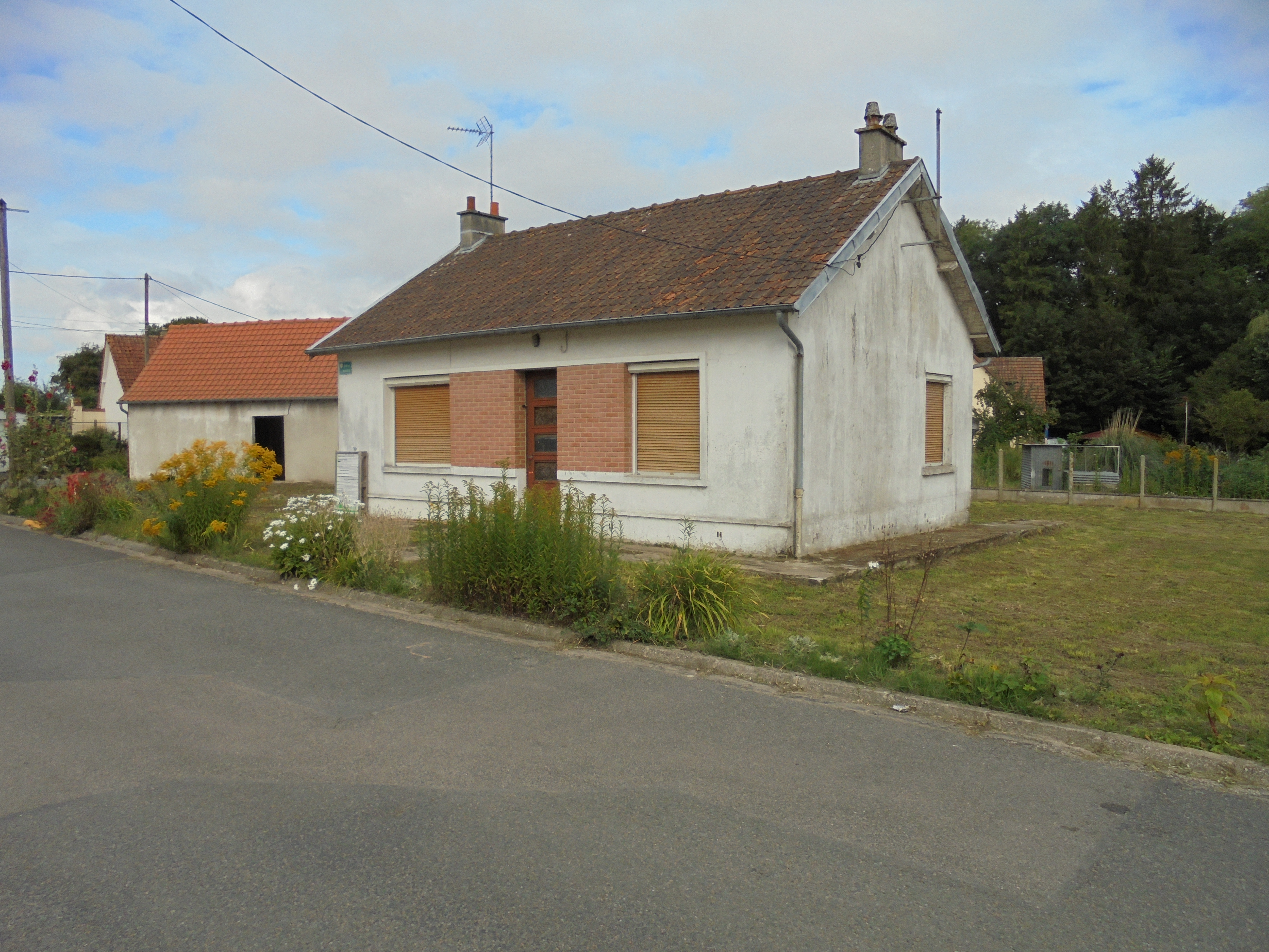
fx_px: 953
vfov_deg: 53.1
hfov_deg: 67.3
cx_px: 634
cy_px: 476
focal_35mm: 26
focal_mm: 4.6
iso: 100
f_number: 3.5
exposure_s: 1/640
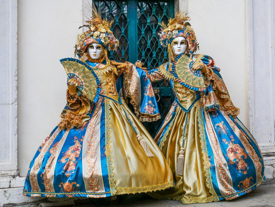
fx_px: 461
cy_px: 104
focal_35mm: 58
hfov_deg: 33.2
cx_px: 138
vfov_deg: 25.2
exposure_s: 1/2000
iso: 800
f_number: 4
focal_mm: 29
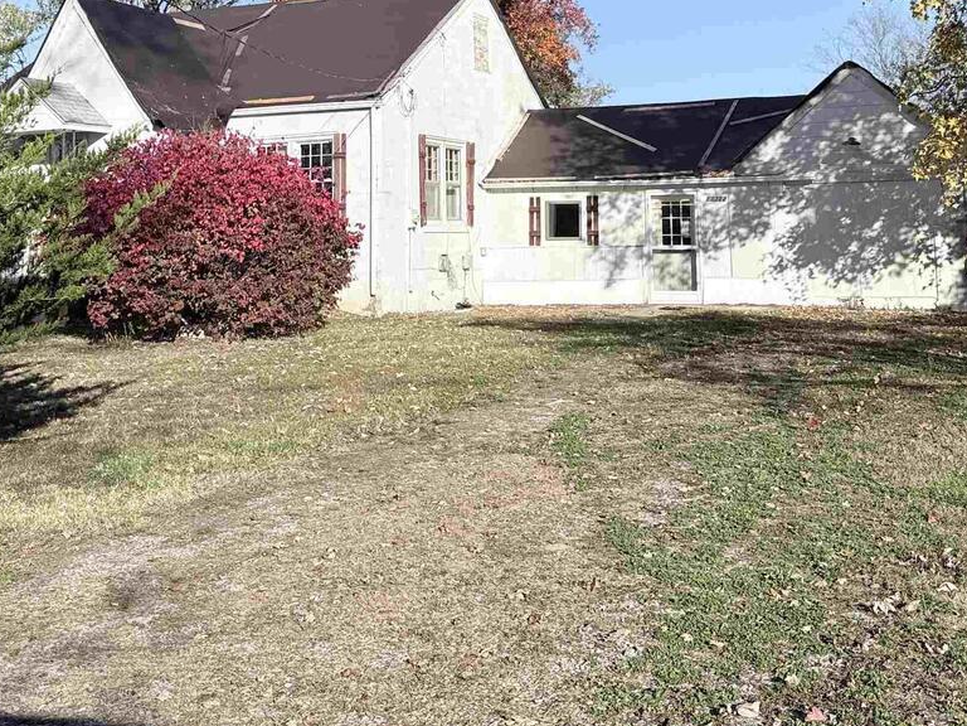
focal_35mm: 45
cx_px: 550
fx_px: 1257
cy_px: 73
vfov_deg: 30.7
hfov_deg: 42.0
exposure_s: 1/3759
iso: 80
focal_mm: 6.76
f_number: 1.78
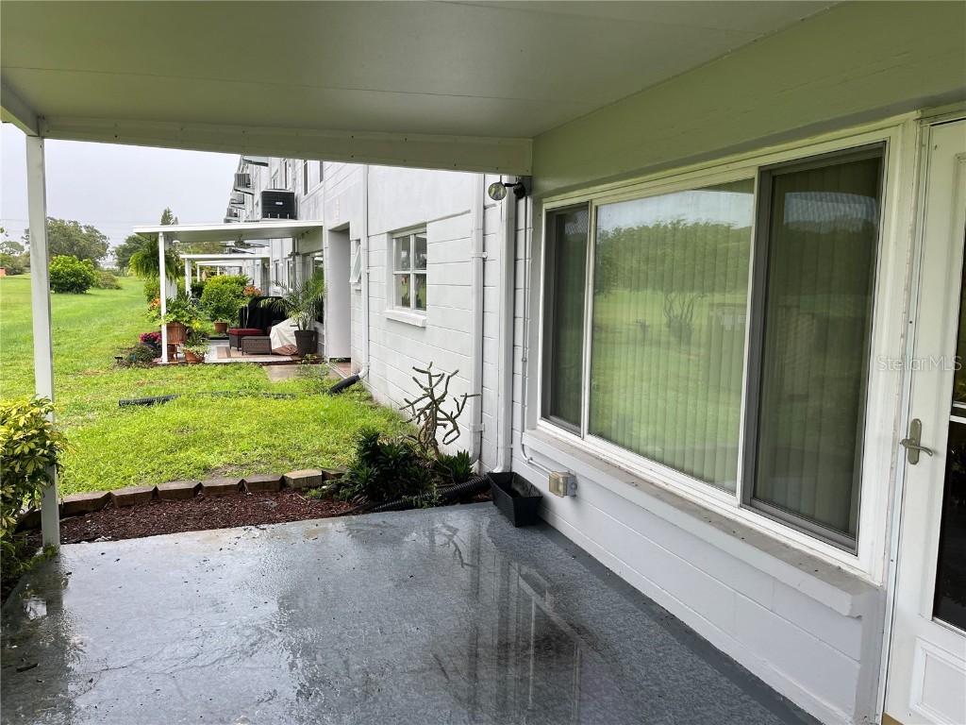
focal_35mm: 26
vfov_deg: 53.1
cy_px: 362
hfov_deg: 67.3
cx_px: 483
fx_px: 726
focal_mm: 5.1
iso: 50
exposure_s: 1/432
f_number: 1.6
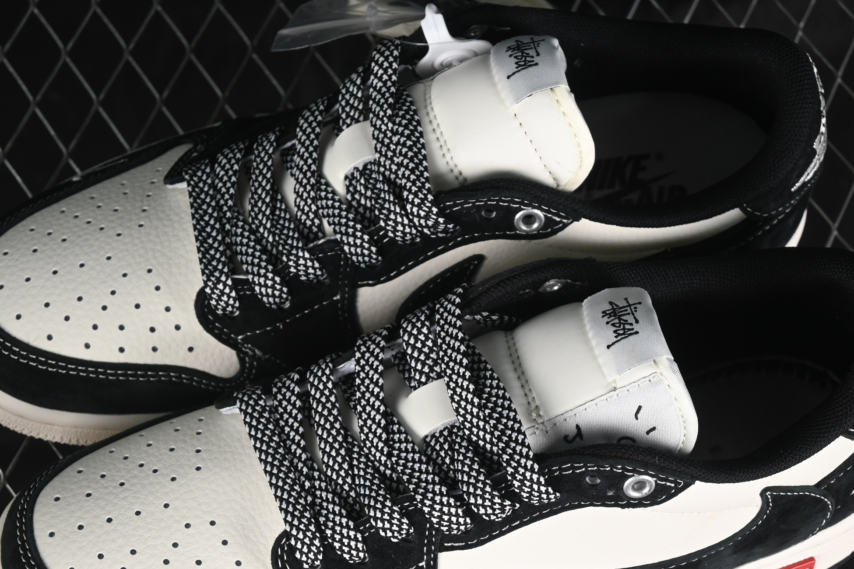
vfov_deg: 12.8
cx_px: 432
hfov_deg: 19.1
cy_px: 391
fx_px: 2538
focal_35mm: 107
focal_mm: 50
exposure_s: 1/60
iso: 160
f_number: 6.3
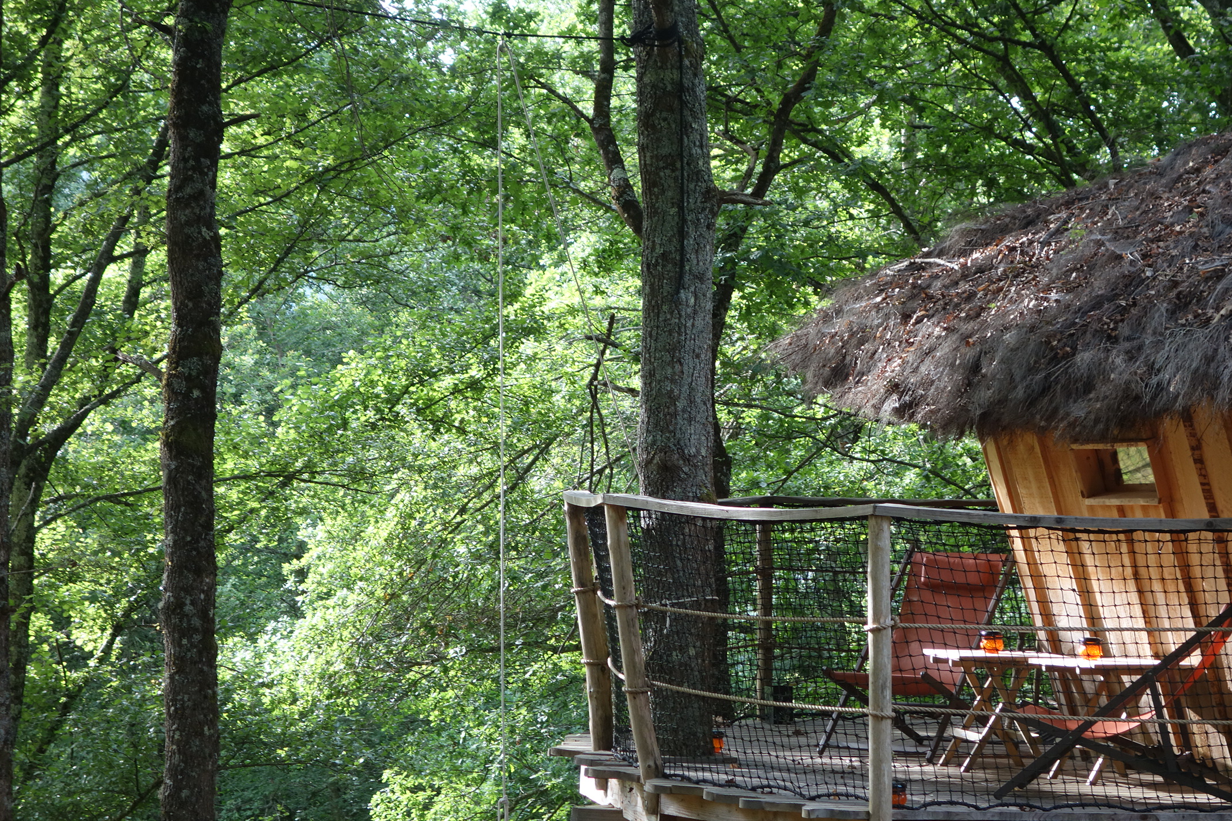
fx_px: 3593
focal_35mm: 105
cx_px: 737
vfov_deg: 13.0
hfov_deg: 19.4
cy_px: 417
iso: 500
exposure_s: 1/160
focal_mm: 30.46
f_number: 4.5
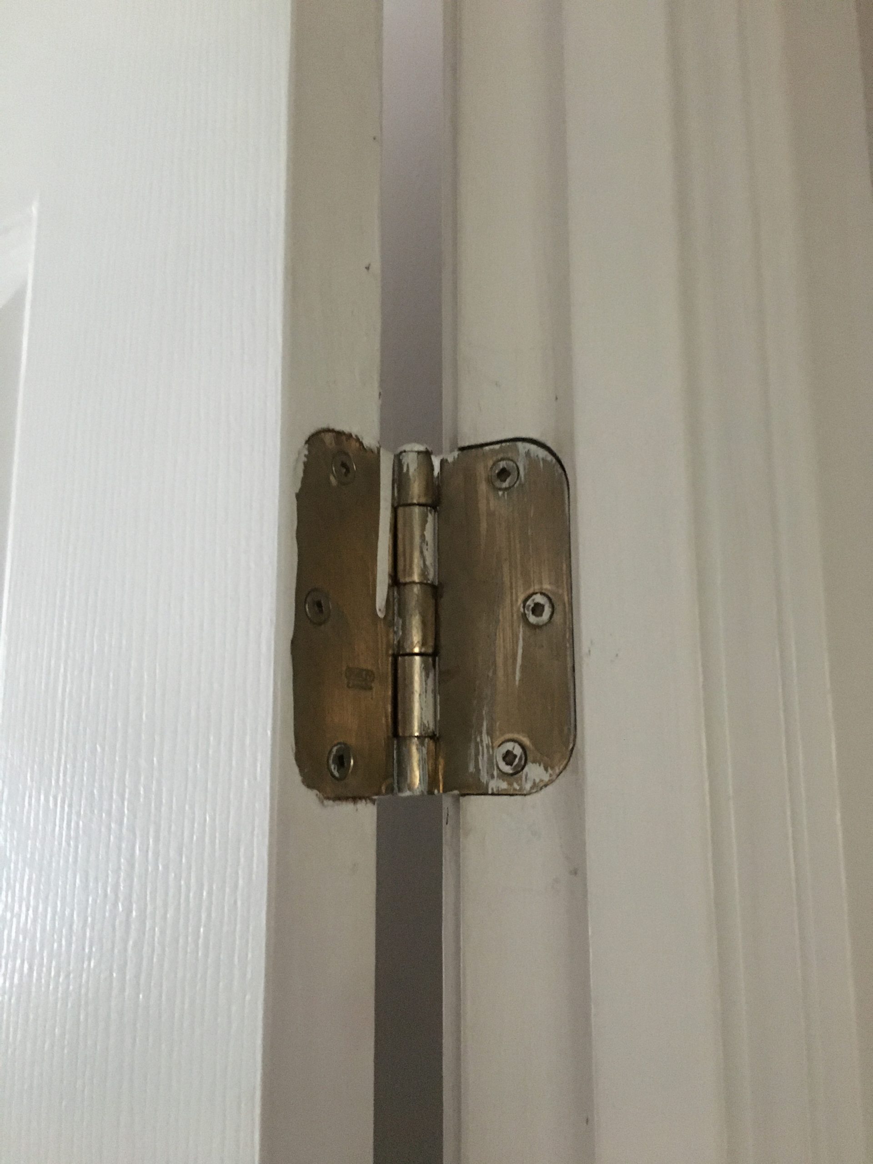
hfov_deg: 48.2
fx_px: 975
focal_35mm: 29
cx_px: 436
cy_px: 582
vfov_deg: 61.7
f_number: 2.2
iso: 320
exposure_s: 1/15
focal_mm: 4.15
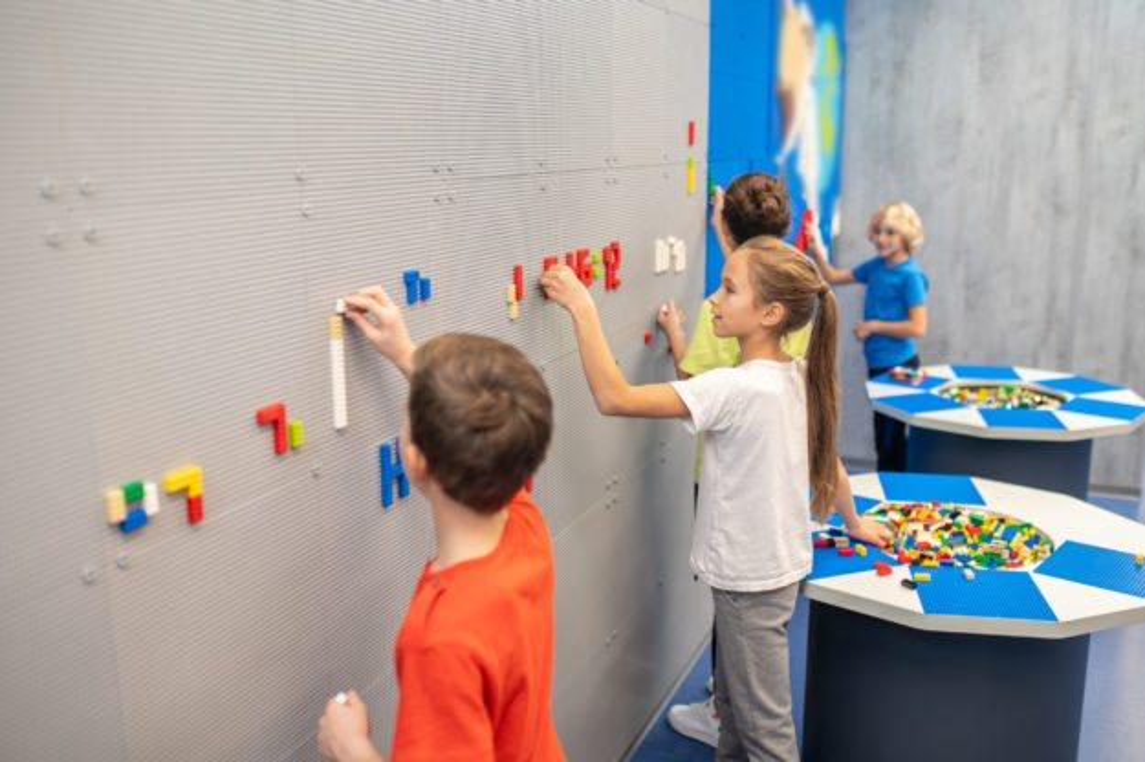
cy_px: 381
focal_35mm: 35
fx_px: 1113
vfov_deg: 37.8
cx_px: 572
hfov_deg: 54.5
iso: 400
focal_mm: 35
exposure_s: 1/160
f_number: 2.2
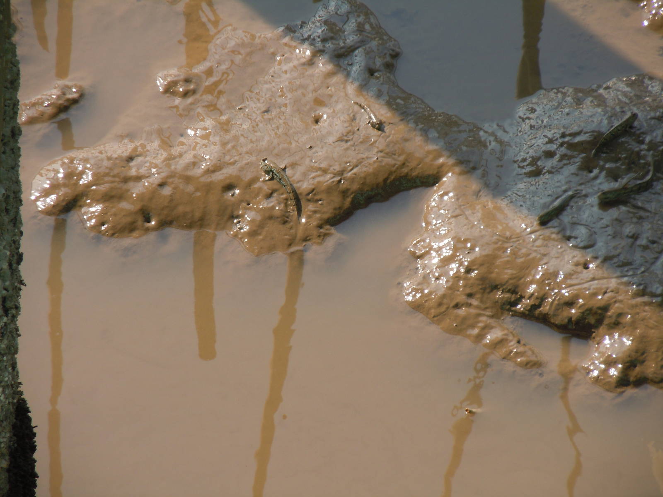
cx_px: 332
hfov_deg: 6.6
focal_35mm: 300
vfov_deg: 5.0
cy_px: 248
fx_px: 5746
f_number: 5.6
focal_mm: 54
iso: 100
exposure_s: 1/200
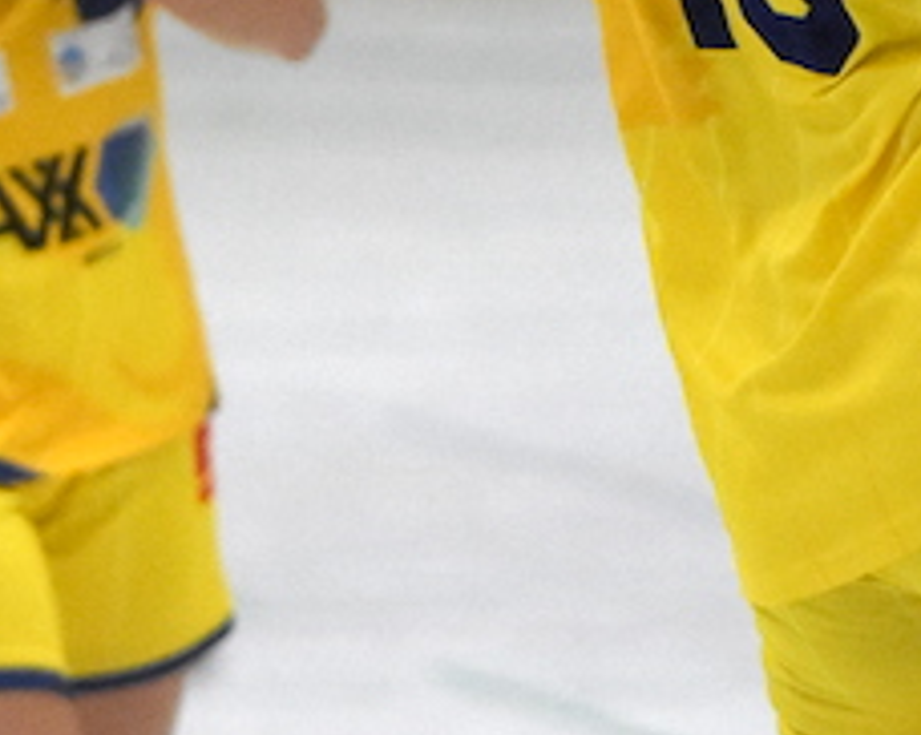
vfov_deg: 2.4
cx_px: 770
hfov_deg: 3.0
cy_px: 101
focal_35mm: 646
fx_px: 17594
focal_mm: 102
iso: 4000
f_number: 2.8
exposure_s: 1/800
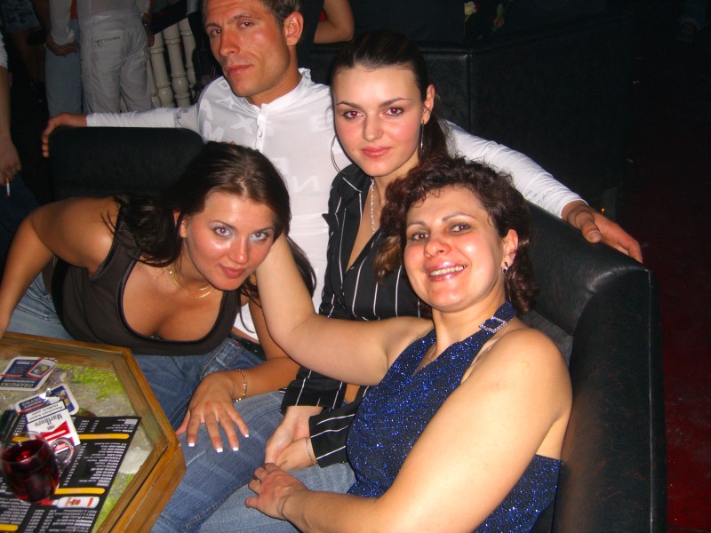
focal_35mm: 38
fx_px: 781
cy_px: 266
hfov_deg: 49.0
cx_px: 356
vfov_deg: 37.7
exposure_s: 1/60
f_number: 2.8
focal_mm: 7.9
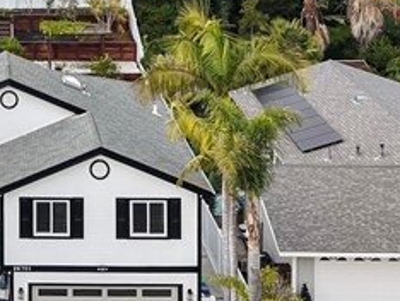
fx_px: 1215
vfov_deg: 13.5
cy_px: -108
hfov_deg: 18.4
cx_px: 43
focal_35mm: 105
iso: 180
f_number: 1.8
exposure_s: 1/1250
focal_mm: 8.67
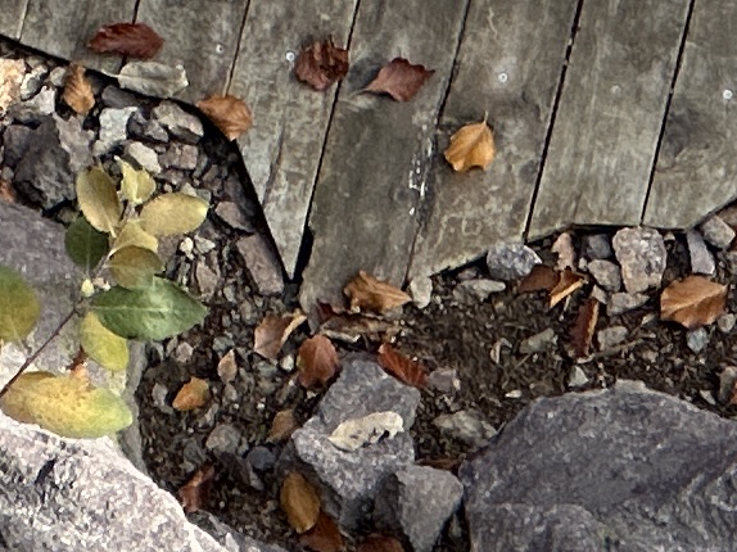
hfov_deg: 3.7
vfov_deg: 2.7
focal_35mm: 541
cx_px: 759
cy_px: -1162
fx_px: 11513
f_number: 2.8
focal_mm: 9
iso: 32
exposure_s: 1/103
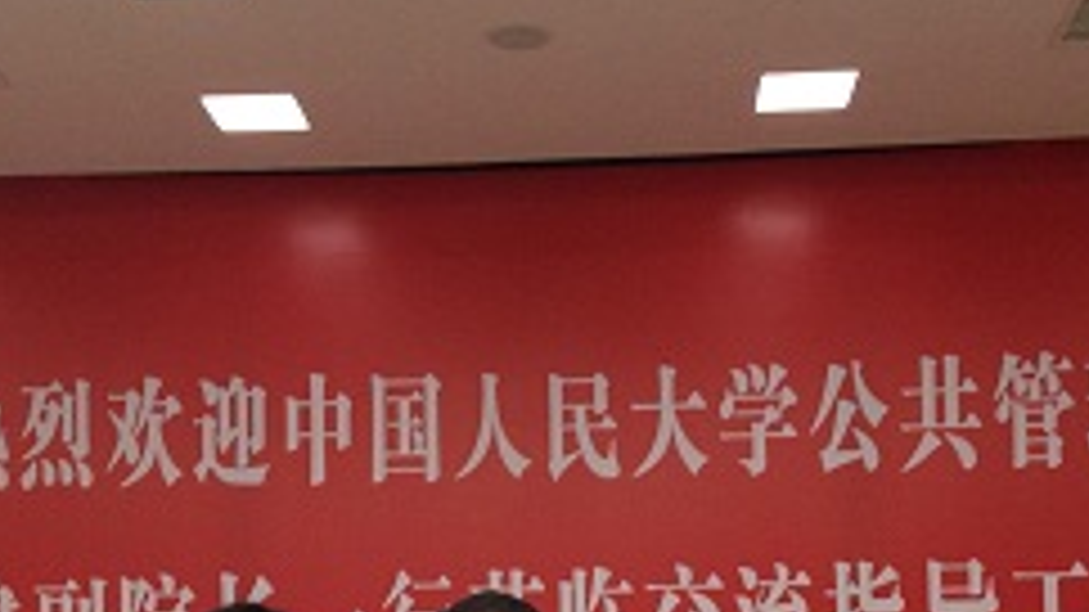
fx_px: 1819
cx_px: 513
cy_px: 652
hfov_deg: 33.3
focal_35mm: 63
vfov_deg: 18.5
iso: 160
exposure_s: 1/20
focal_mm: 4.28
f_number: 2.4
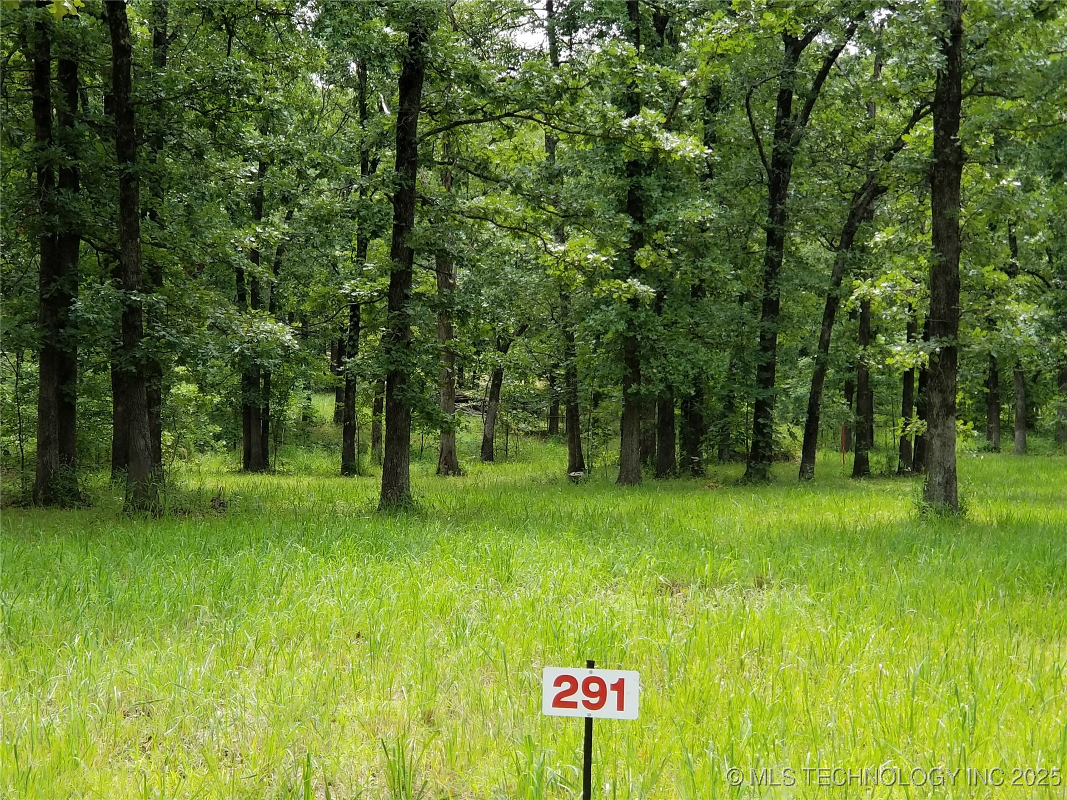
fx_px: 1603
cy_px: 400
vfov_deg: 28.0
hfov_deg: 36.8
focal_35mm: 52
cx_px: 534
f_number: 2.4
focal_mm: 6
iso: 25
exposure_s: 1/197
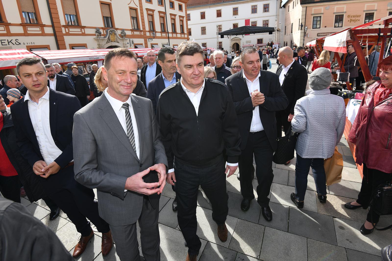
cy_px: 130
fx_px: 174
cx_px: 196
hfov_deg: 96.7
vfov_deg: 73.7
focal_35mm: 16
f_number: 7.1
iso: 110
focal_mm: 16
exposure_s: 1/250
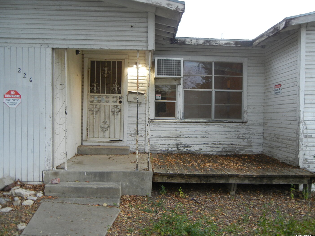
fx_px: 318
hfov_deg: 52.6
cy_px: 120
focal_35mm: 35
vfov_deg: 40.7
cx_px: 158
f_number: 3.6
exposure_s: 1/30
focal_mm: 6.2
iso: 242
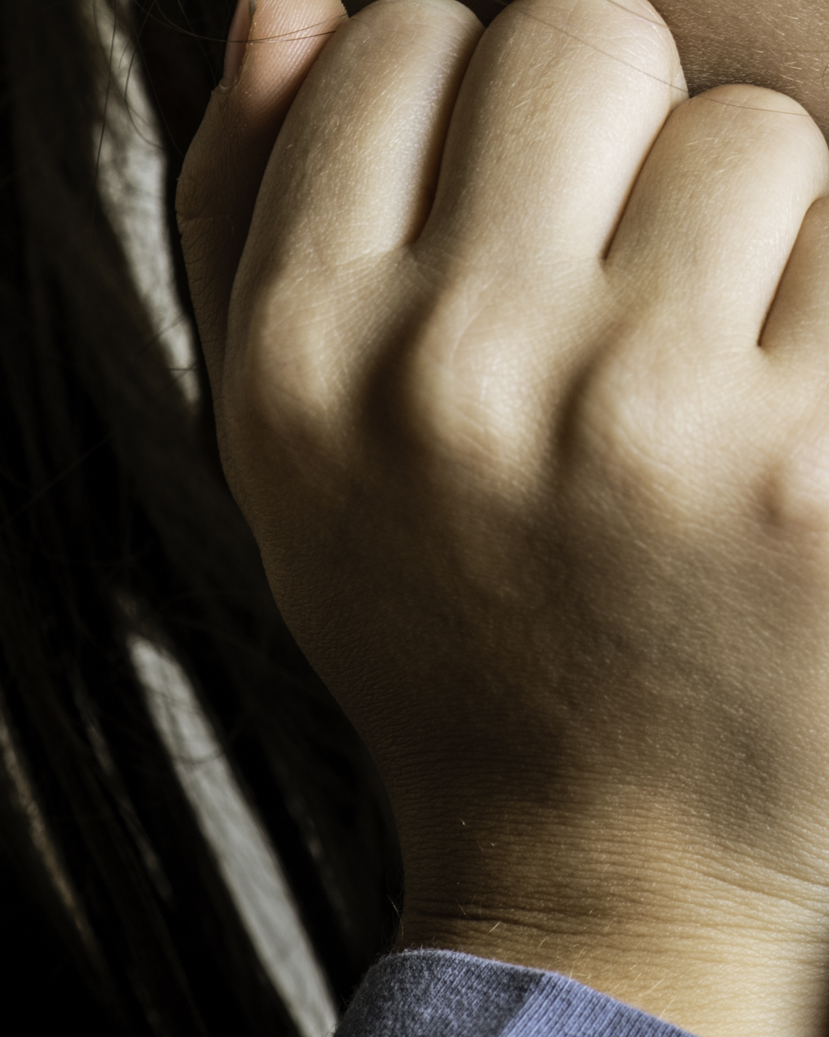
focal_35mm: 317
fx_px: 9723
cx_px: 1411
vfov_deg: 6.1
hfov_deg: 4.8
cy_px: 20
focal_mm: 105
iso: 100
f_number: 8
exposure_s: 1/100
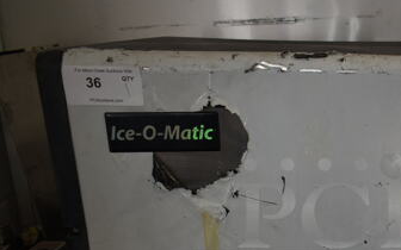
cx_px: 325
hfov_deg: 38.7
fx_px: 546
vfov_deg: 25.2
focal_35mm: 50
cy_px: 213
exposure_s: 1/30
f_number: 3.5
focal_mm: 18
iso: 160
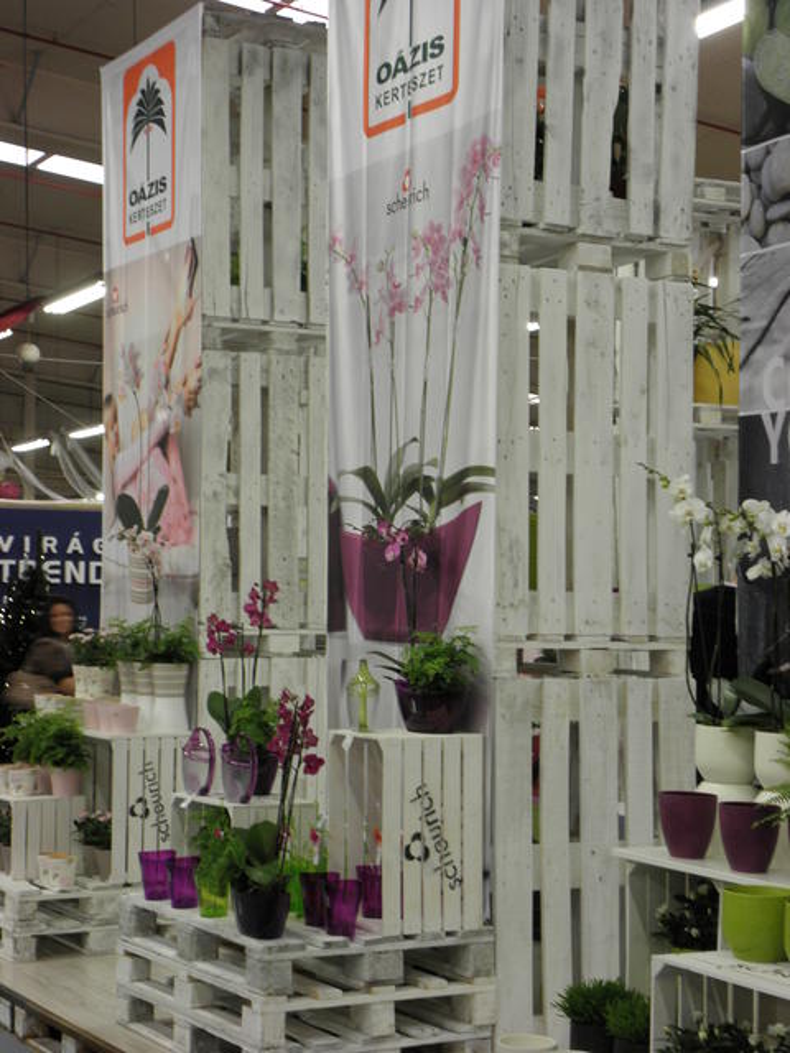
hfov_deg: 23.3
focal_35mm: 63
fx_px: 1917
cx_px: 395
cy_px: 526
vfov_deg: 30.7
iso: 125
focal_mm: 11.39
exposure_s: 1/15
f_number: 3.7
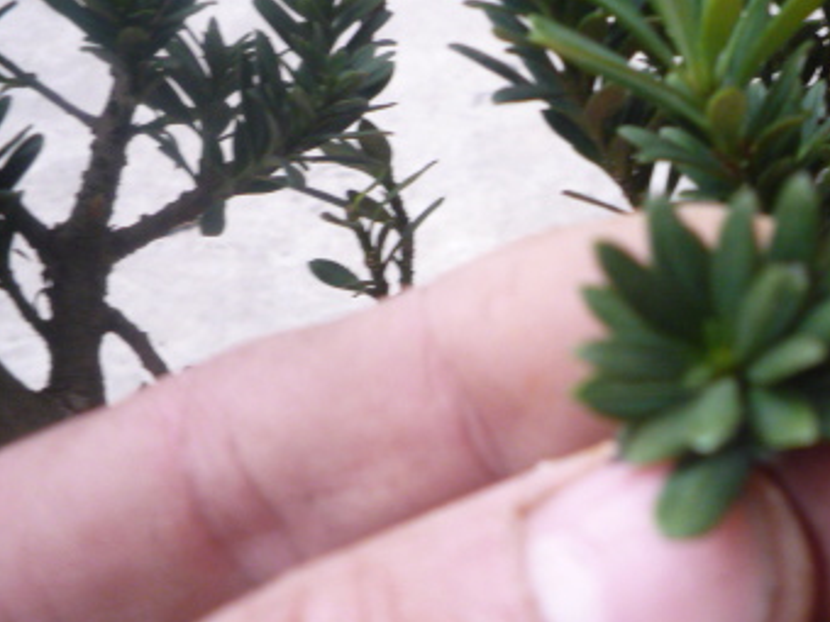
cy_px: 329
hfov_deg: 38.1
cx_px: 720
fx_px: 1127
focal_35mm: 47
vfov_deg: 30.9
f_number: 2.8
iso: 200
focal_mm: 4.4
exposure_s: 1/30
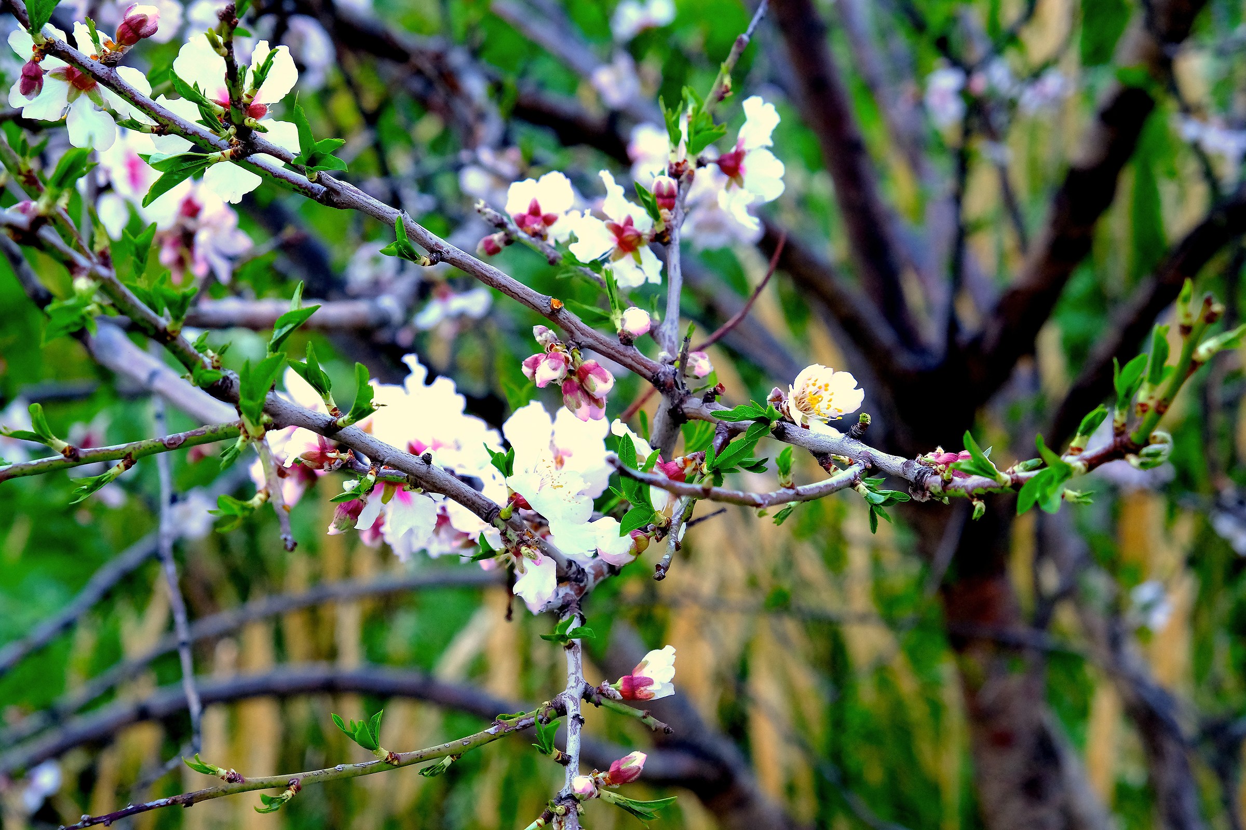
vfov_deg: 16.5
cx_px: 623
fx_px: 2872
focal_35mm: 83
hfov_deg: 24.5
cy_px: 415
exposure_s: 1/280
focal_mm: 55
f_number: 7.1
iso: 2500
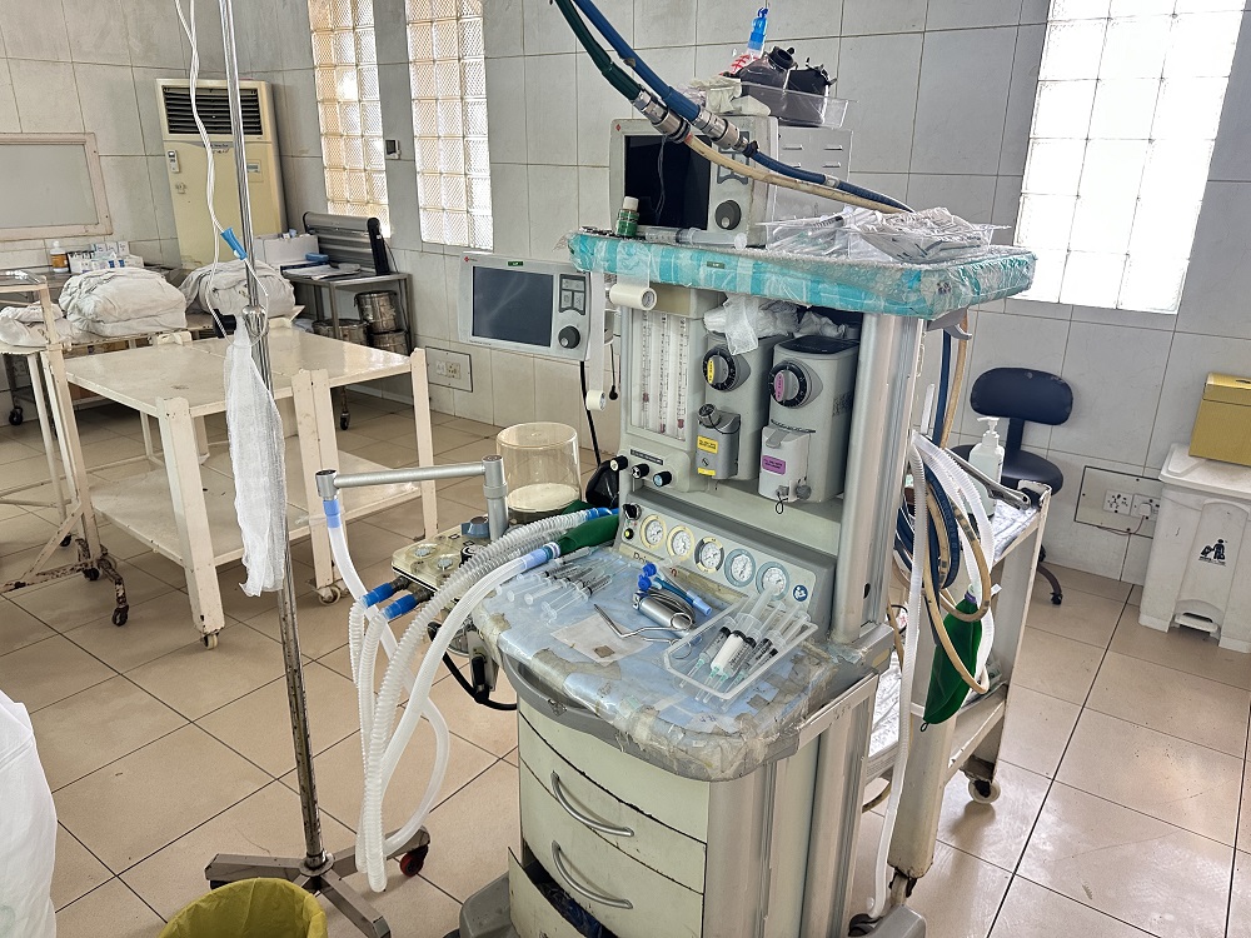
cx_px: 626
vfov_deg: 56.8
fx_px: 867
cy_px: 469
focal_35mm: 24
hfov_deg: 71.6
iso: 400
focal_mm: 6.86
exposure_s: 1/50
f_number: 1.78
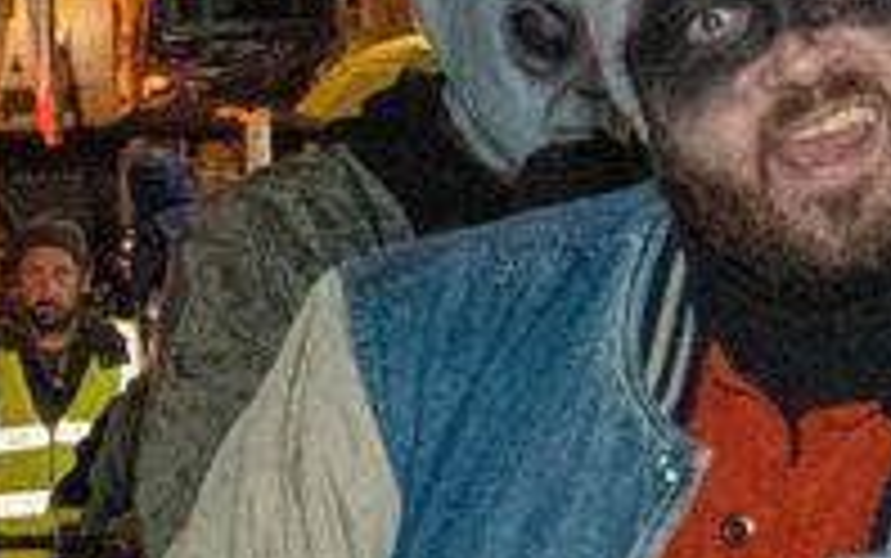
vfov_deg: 5.3
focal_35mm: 247
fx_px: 6001
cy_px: 513
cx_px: -333
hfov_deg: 8.4
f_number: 5.6
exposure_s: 1/250
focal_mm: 40
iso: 32000
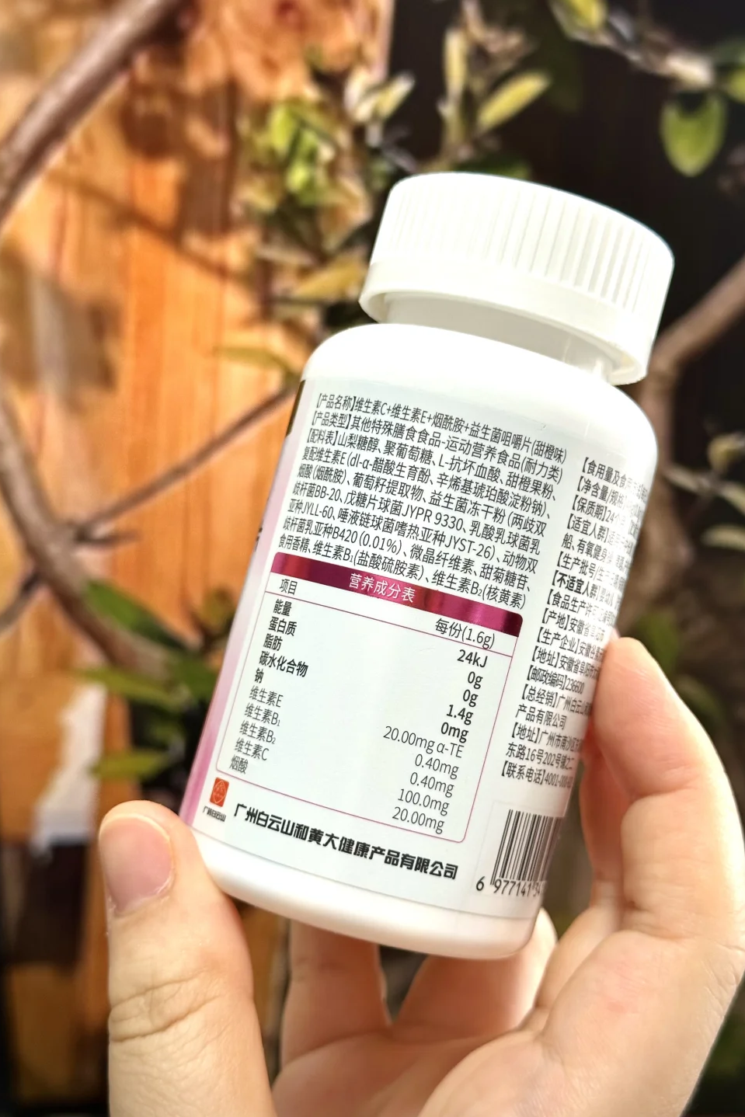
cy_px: 558
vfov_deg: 39.6
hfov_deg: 27.0
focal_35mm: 50
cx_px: 392
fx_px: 1552
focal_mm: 6.86
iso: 80
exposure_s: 1/68
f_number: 1.78
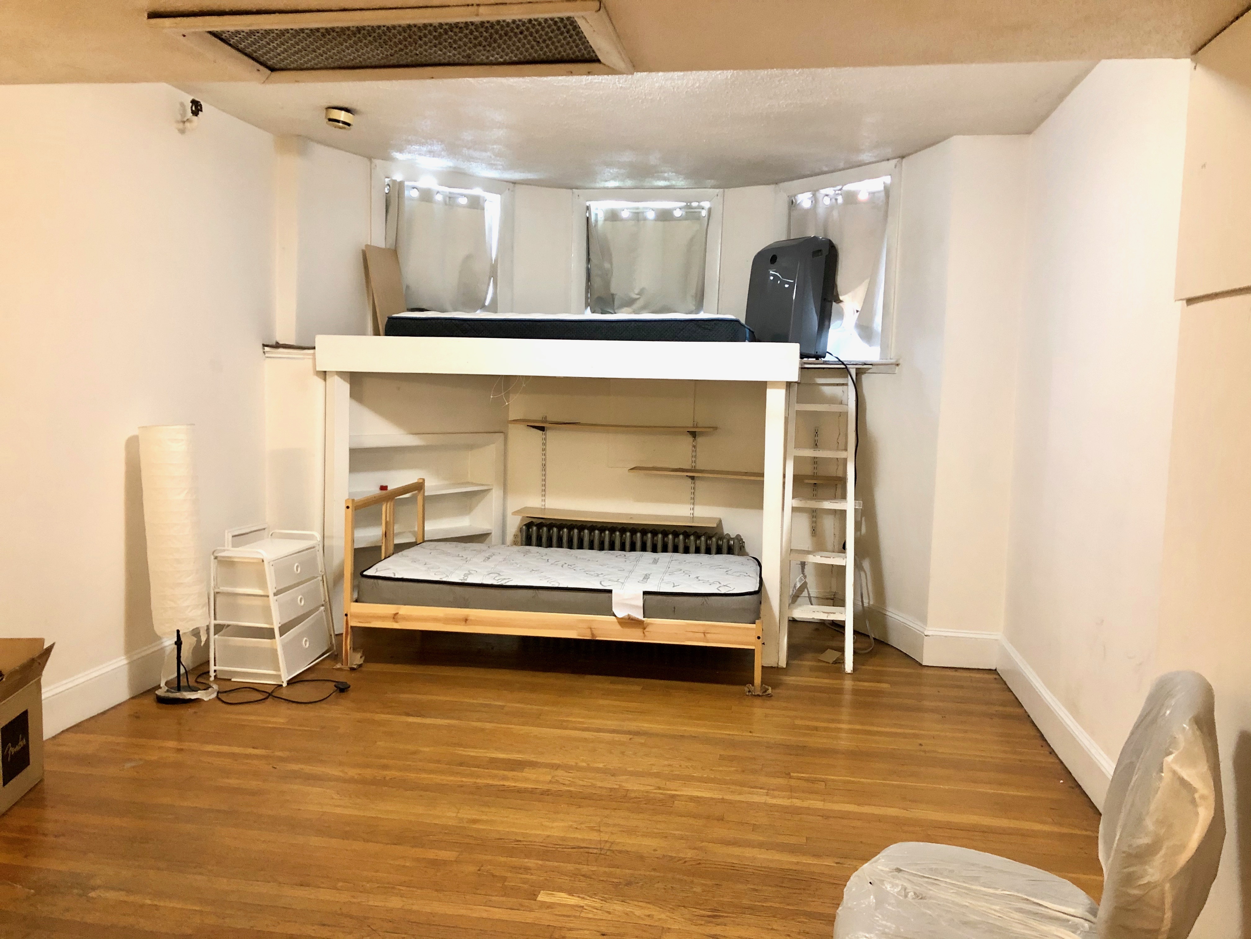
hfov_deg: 63.4
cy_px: 470
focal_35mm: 28
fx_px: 1012
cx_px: 626
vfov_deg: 49.7
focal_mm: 3.99
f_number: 1.8
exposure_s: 1/12
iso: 100
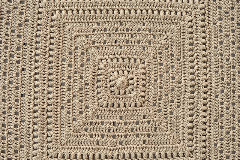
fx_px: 307
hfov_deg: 42.7
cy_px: 80
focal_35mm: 46
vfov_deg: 29.3
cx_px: 120
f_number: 4
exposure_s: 1/100
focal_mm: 30.8
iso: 2500
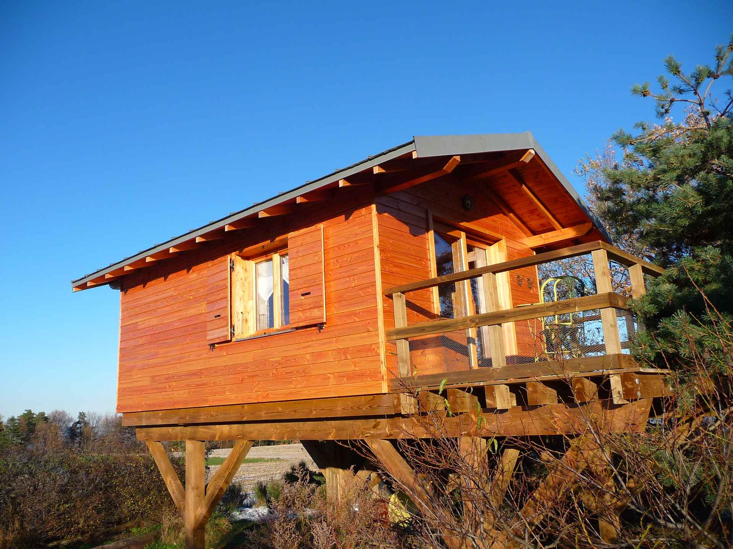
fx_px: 593
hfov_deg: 63.4
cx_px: 366
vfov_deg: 49.7
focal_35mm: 28
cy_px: 274
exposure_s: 1/640
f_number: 3.3
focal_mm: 4.7
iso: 100
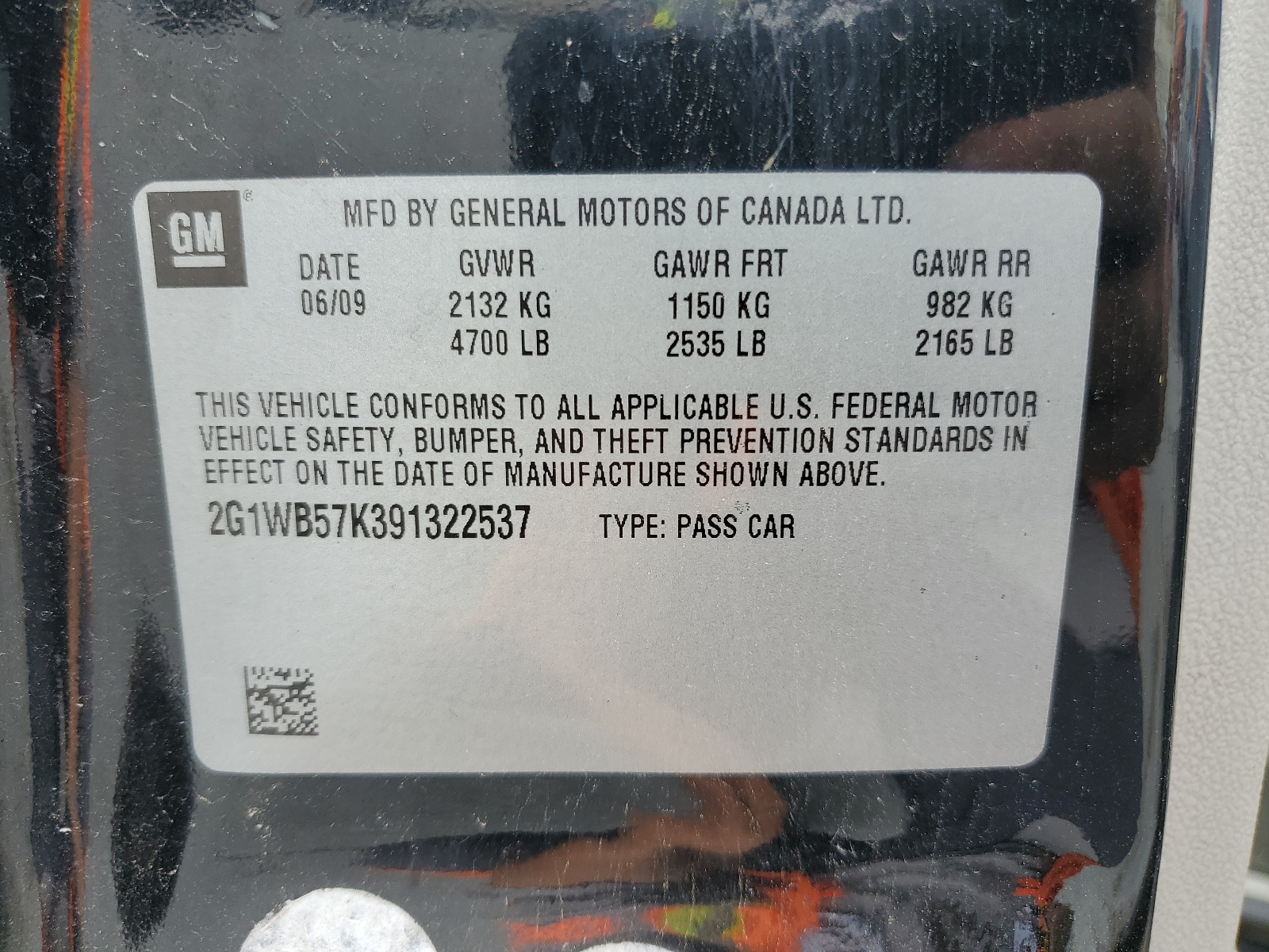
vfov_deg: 53.1
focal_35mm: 26
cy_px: 476
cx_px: 634
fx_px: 953
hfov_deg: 67.3
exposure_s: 1/357
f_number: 1.5
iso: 50
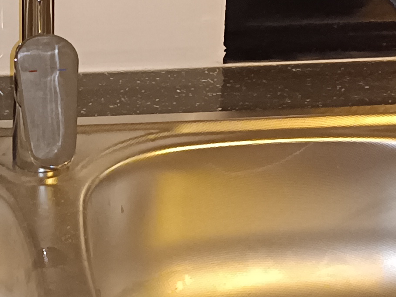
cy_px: 136
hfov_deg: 15.2
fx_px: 1453
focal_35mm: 127
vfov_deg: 11.7
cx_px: -21
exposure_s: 1/50
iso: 4601
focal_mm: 4.74
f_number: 1.79
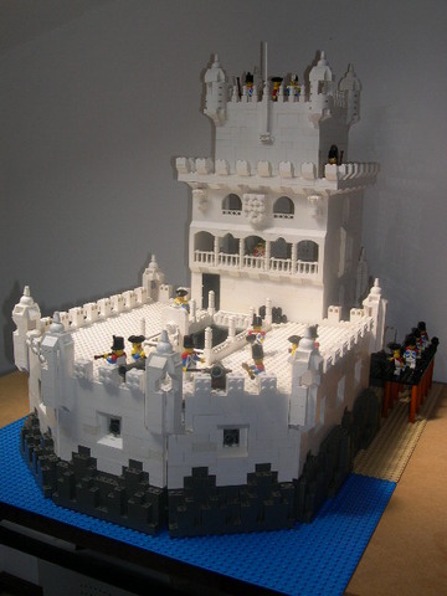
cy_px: 298
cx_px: 224
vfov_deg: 49.0
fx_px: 654
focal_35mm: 38
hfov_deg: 37.7
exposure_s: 1/78.4
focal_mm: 8
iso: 100
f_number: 7.6
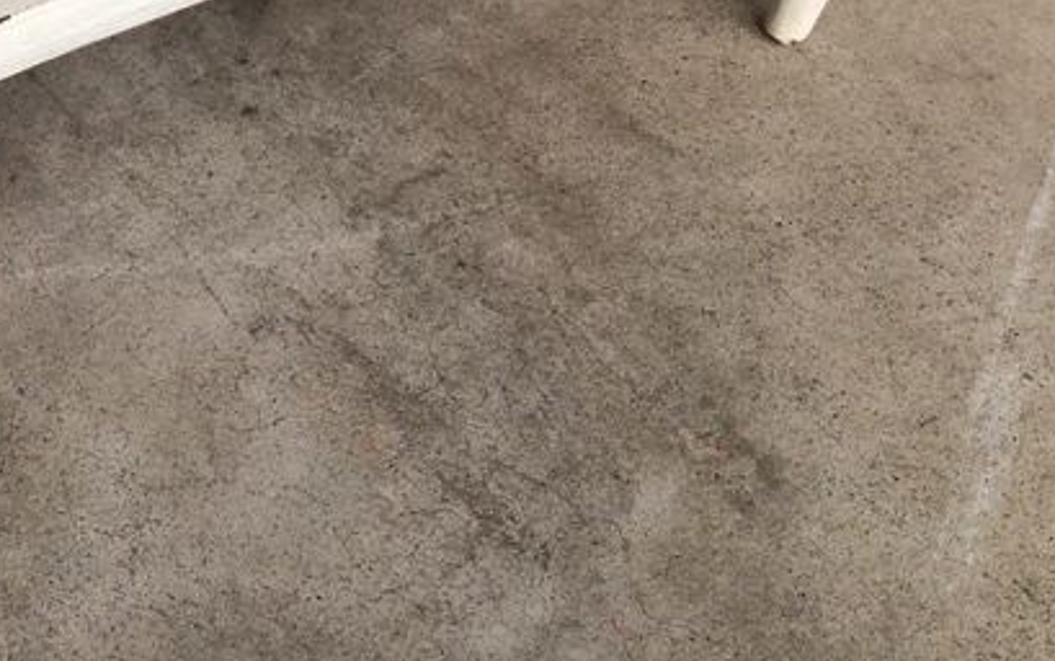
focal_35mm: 70
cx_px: 54
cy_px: -205
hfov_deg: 28.0
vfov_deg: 17.4
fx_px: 2013
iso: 32
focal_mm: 4.12
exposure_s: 1/977
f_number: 2.2
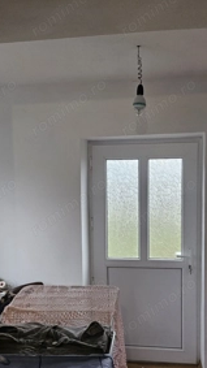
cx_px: 116
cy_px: 228
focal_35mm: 37
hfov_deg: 31.9
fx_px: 361
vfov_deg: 53.5
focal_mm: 5
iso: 160
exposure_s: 1/180
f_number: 1.8
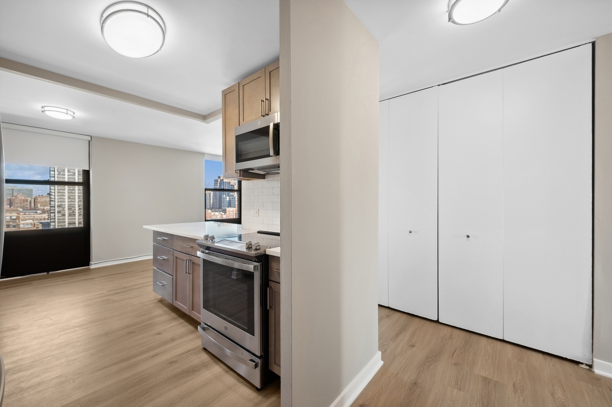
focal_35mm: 14
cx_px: 306
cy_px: 204
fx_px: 238
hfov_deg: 104.3
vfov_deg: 81.1
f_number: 10
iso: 100
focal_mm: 14
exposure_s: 1/4
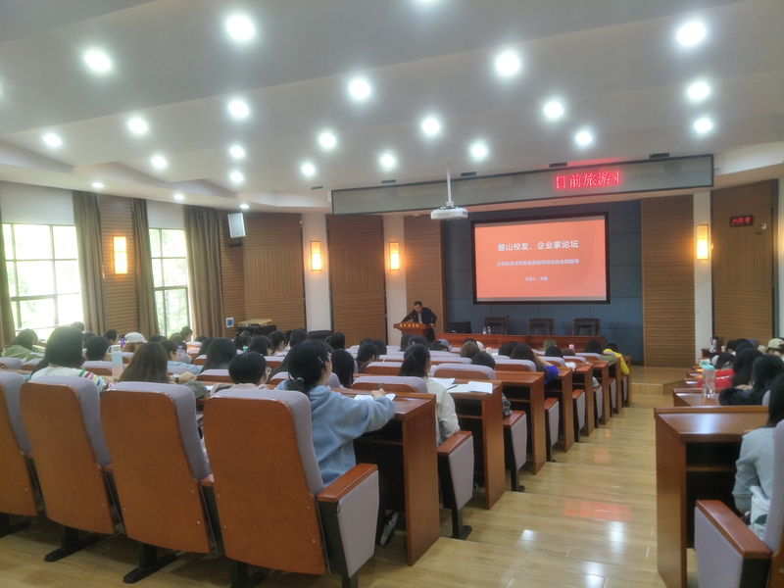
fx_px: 544
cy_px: 294
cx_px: 392
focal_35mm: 24
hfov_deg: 71.6
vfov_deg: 56.8
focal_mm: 4.1
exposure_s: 1/33
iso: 206
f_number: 1.7
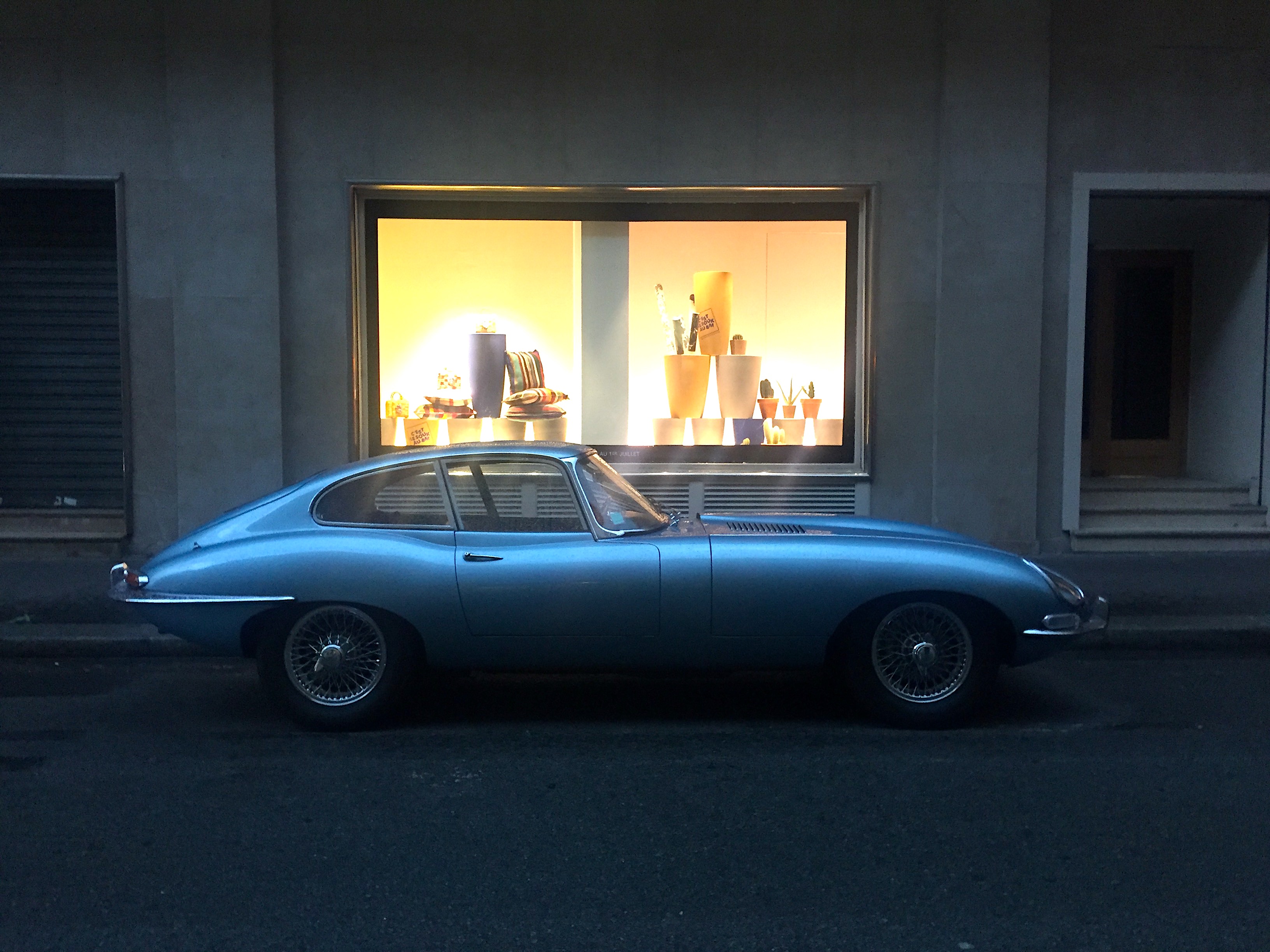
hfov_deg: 61.7
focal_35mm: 29
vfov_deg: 48.2
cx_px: 635
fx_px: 1064
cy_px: 476
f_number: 2.2
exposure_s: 1/33
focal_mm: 4.15
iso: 250
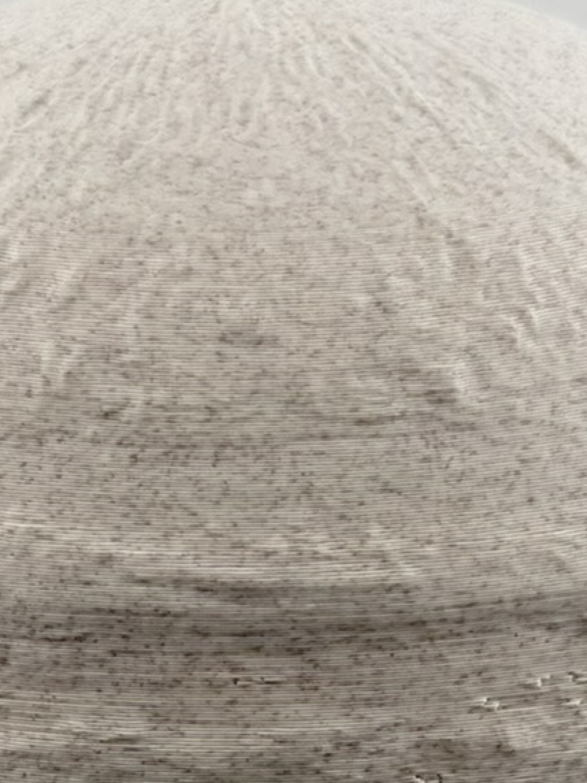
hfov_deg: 8.6
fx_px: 3889
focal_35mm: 172
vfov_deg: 11.2
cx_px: 253
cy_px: 1005
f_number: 1.78
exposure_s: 1/1642
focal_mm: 6.76
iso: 64
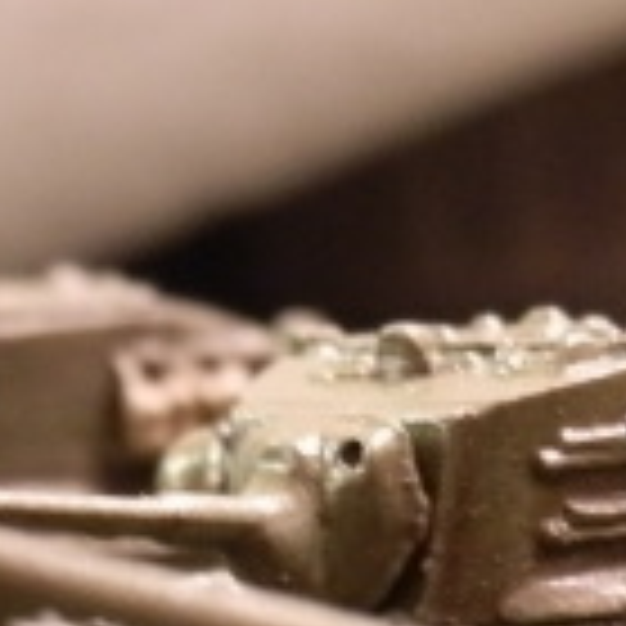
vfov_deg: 8.3
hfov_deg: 8.3
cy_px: 775
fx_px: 4256
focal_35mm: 208
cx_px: -77
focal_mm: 10.99
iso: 400
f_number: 3.7
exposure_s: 1/4
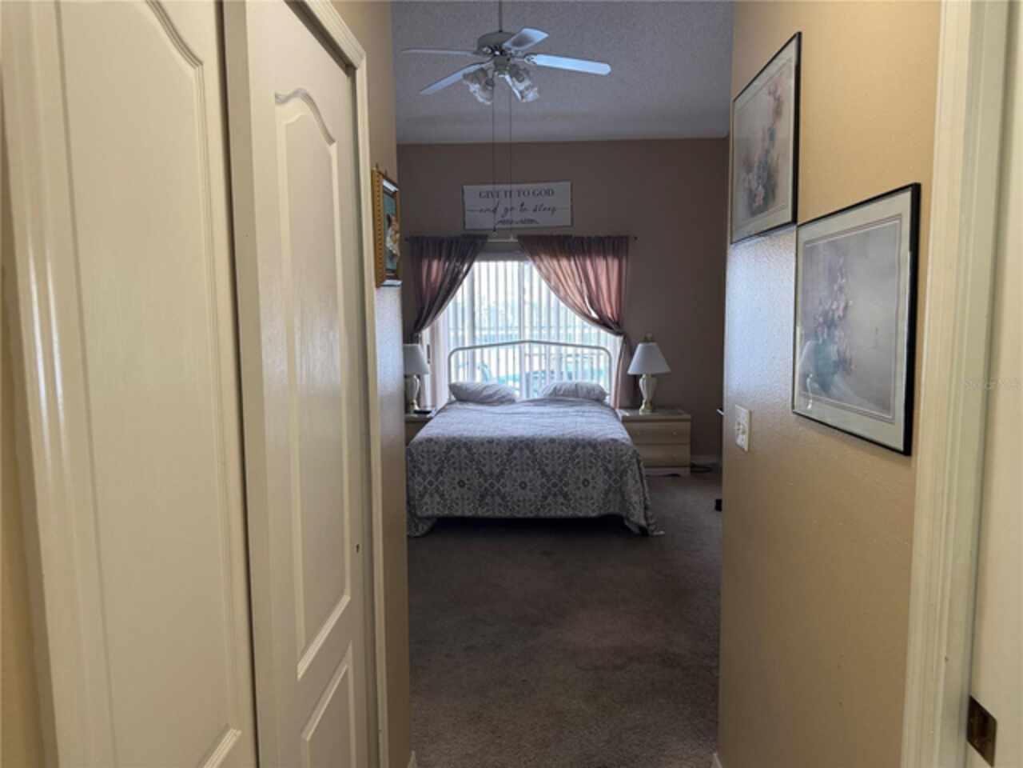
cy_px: 384
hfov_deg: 71.6
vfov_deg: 56.8
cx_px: 512
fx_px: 709
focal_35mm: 24
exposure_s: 1/60
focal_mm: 6.76
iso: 160
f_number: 1.78
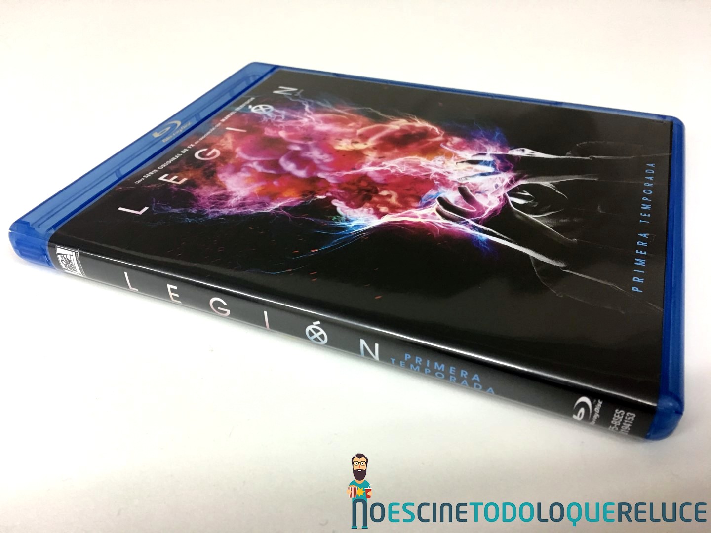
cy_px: 266
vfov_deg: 48.2
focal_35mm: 29
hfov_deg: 61.7
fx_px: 596
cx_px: 356
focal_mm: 4.15
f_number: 2.2
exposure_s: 1/17
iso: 64
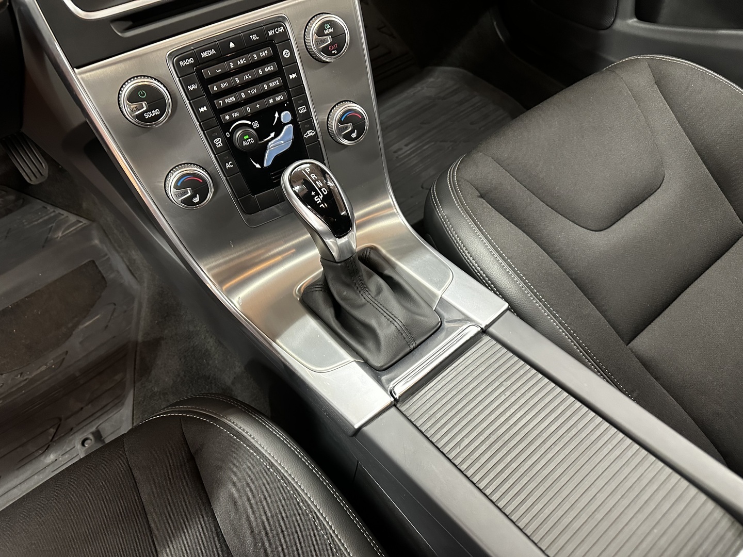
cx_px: 372
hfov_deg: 71.6
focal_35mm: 24
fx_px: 515
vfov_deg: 56.8
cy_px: 278
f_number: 1.78
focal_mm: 6.86
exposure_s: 1/50
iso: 640
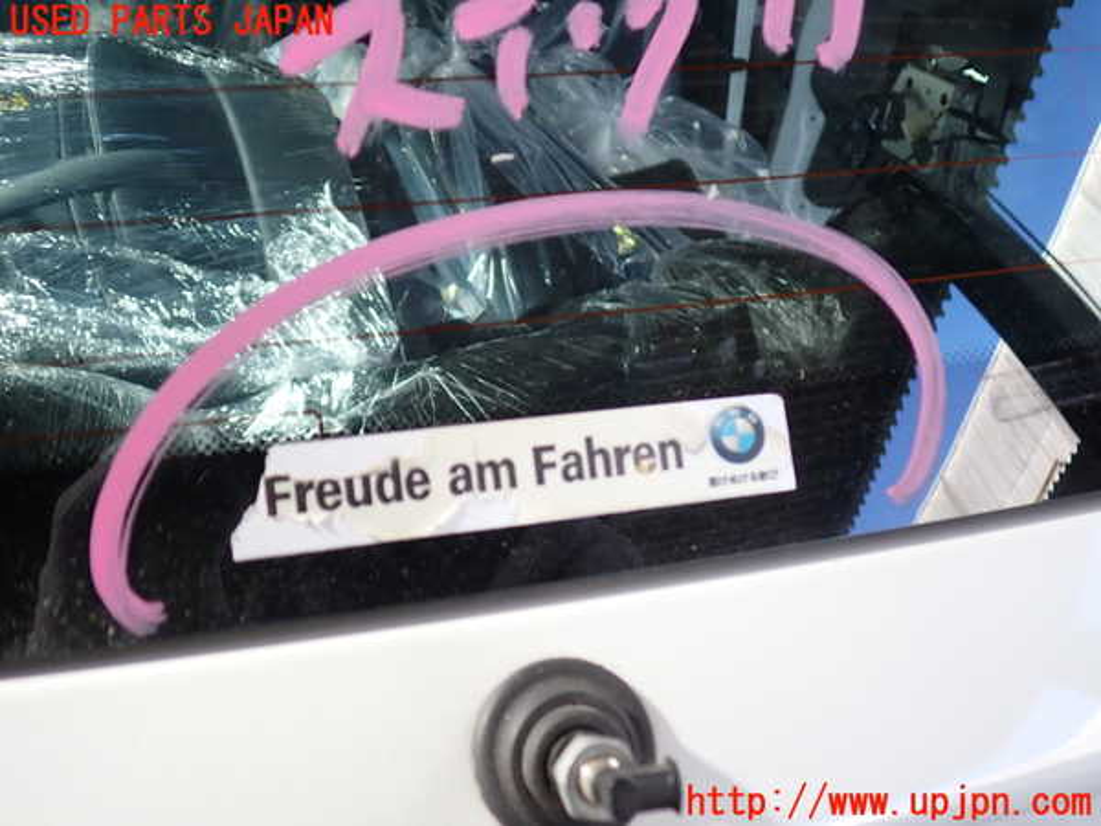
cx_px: 550
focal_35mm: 30
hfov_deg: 60.0
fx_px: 954
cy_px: 413
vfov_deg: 46.8
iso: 160
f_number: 2.3
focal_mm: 5.4
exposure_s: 1/125
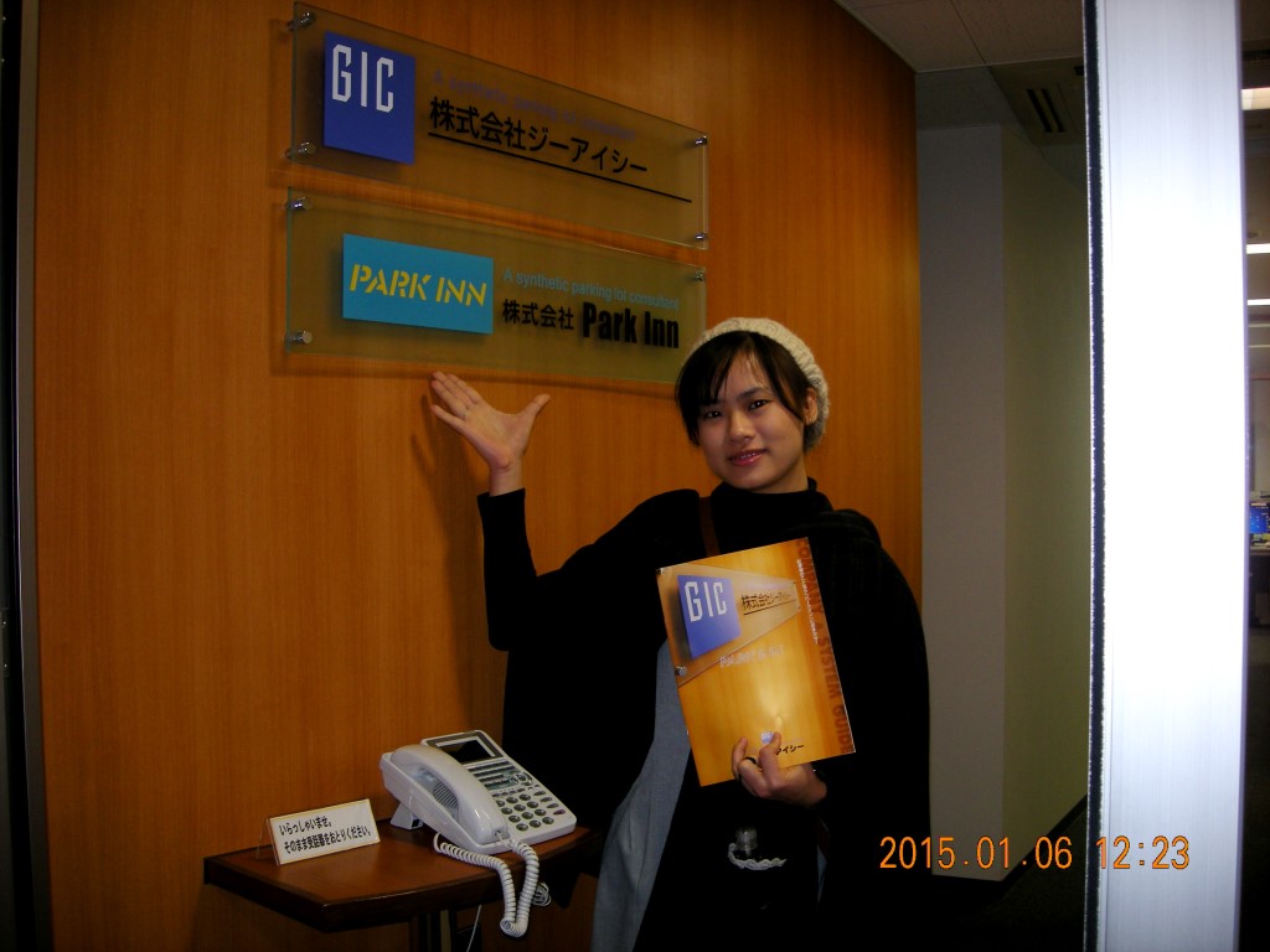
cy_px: 476
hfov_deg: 52.6
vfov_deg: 40.7
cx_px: 635
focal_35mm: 35
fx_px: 1284
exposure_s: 1/34.3
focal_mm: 5.7
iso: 64
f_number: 2.8
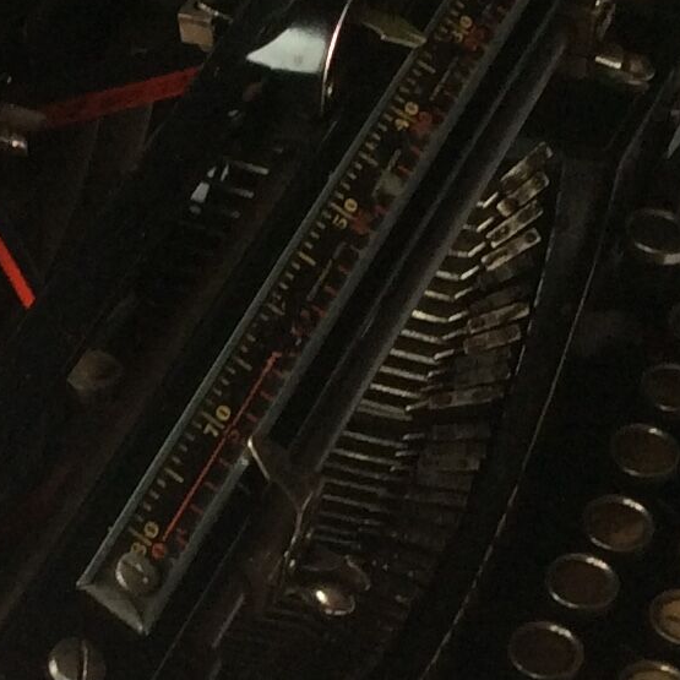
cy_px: 582
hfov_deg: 13.1
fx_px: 2934
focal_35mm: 132
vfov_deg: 13.1
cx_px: 7
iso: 40
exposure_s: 1/33
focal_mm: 3.3
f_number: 2.4
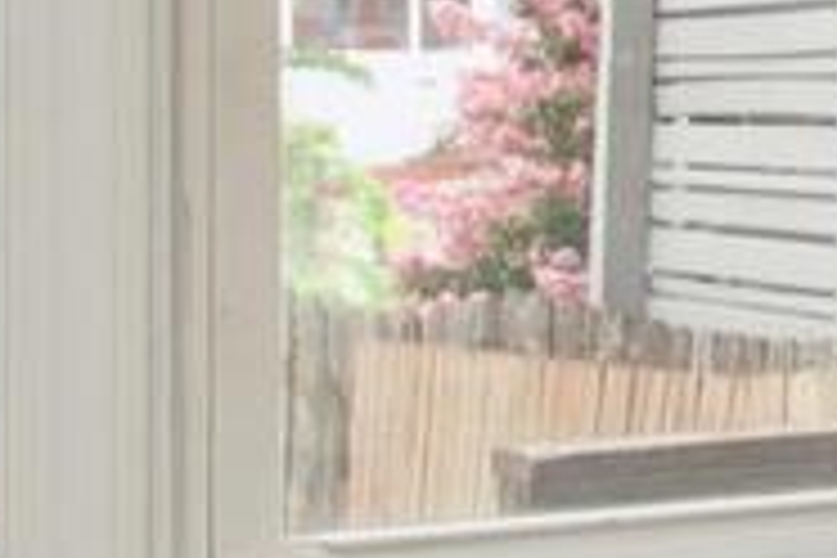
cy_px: 36
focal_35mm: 116
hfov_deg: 11.7
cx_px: 2380
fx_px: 2697
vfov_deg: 11.7
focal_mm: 10
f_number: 7.1
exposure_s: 1/25
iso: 320
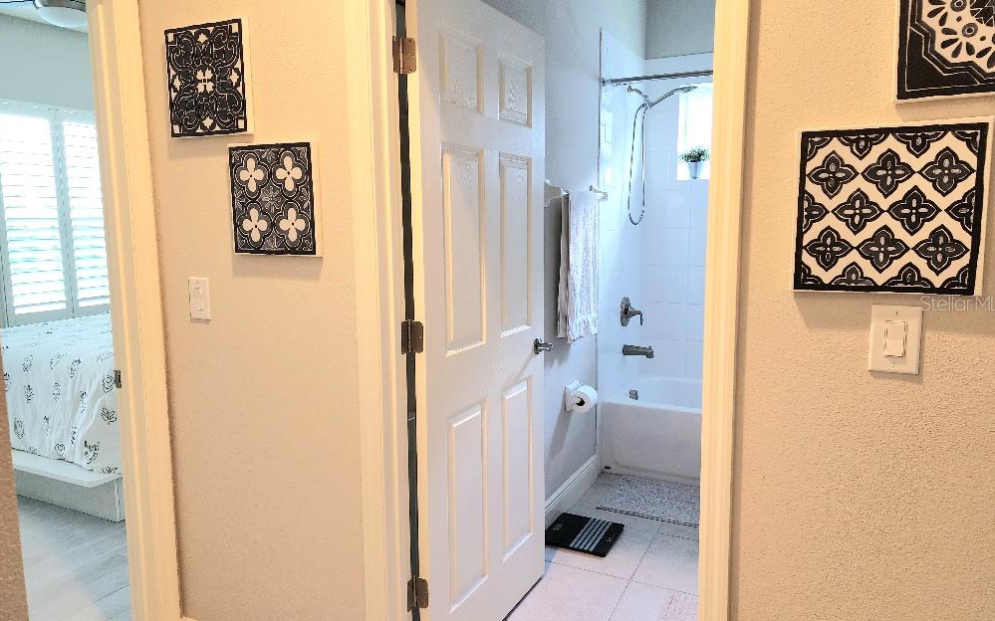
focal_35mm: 25
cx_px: 504
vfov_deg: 49.3
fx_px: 678
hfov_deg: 72.6
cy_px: 303
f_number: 1.8
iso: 500
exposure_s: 1/120
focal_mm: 6.4
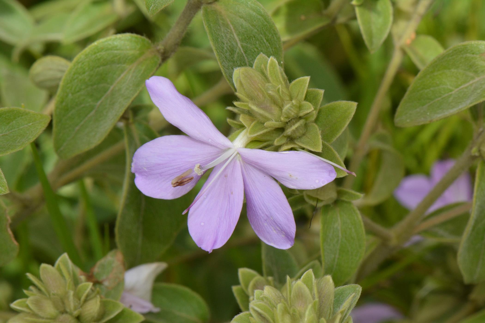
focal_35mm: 158
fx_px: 2122
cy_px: 162
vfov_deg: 8.7
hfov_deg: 13.0
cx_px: 242
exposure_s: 1/200
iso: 640
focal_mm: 105
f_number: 20
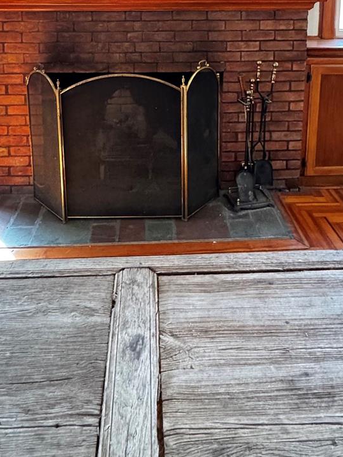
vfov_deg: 50.4
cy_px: 16
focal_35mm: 30
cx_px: 162
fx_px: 396
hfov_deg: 46.8
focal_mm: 2.22
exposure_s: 1/60
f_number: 2.2
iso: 1000
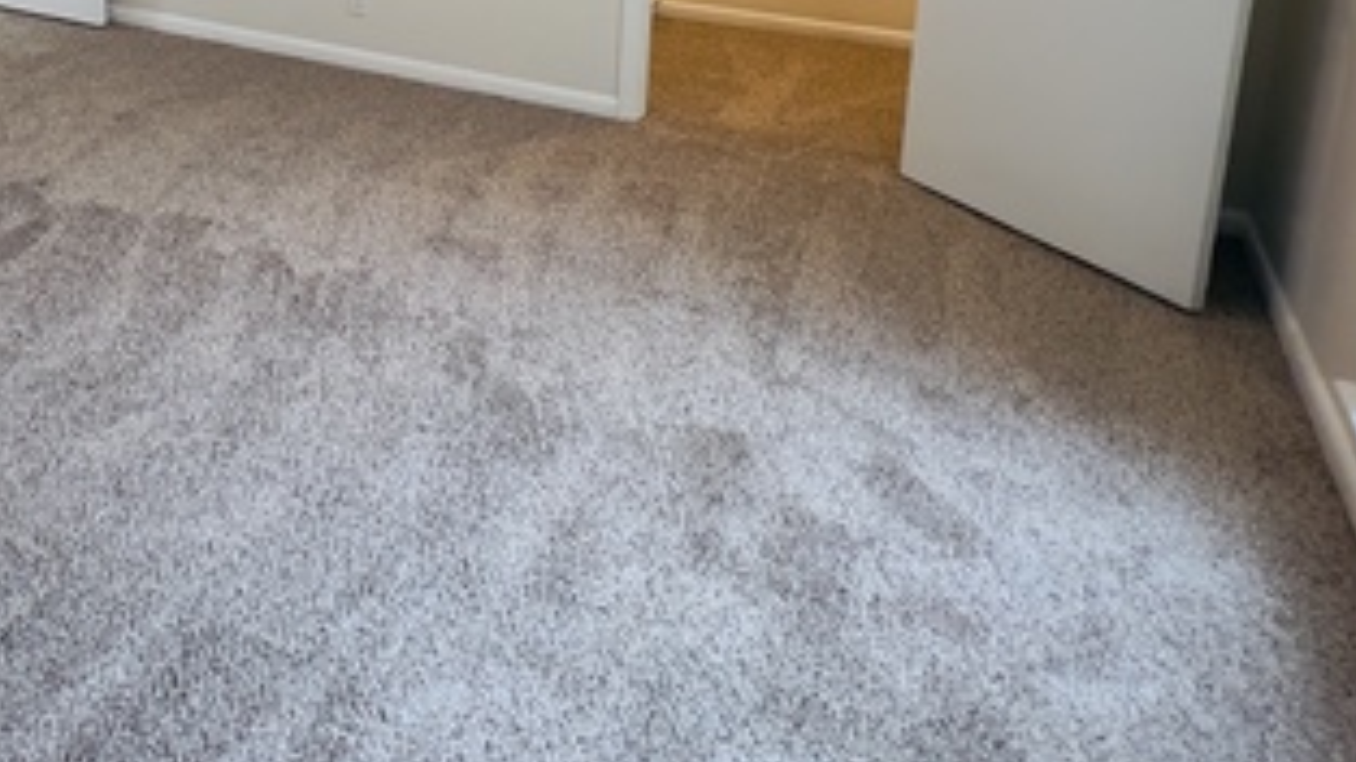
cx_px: 234
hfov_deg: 59.7
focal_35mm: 29
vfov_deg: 34.6
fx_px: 1043
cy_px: -78
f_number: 1.8
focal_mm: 1.57
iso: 200
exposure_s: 1/99
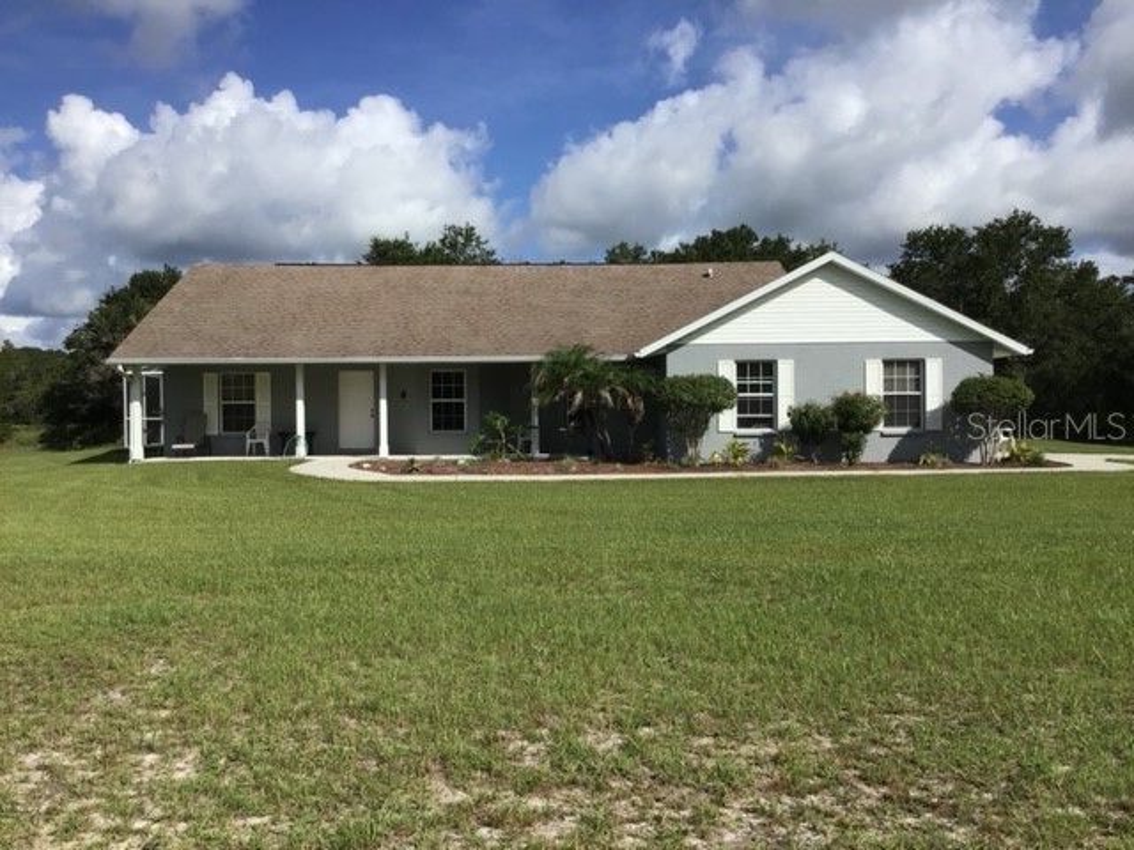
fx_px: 1016
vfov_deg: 45.4
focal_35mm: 31
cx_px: 567
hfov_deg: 58.4
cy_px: 425
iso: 25
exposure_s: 1/2398
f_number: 2.4
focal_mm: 3.3
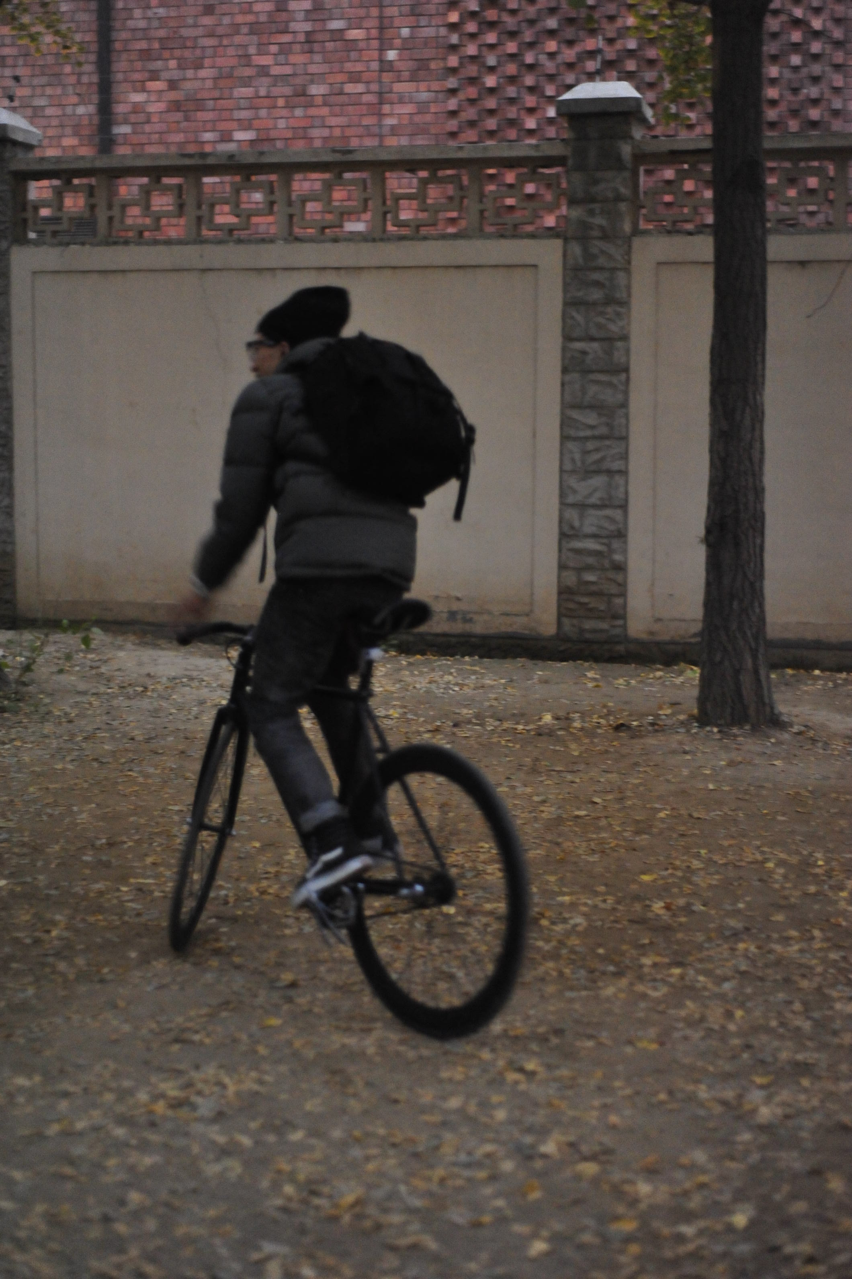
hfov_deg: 27.0
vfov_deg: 39.6
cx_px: 426
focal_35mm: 50
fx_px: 1776
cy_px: 640
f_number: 1.8
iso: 6400
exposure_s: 1/40
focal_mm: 50
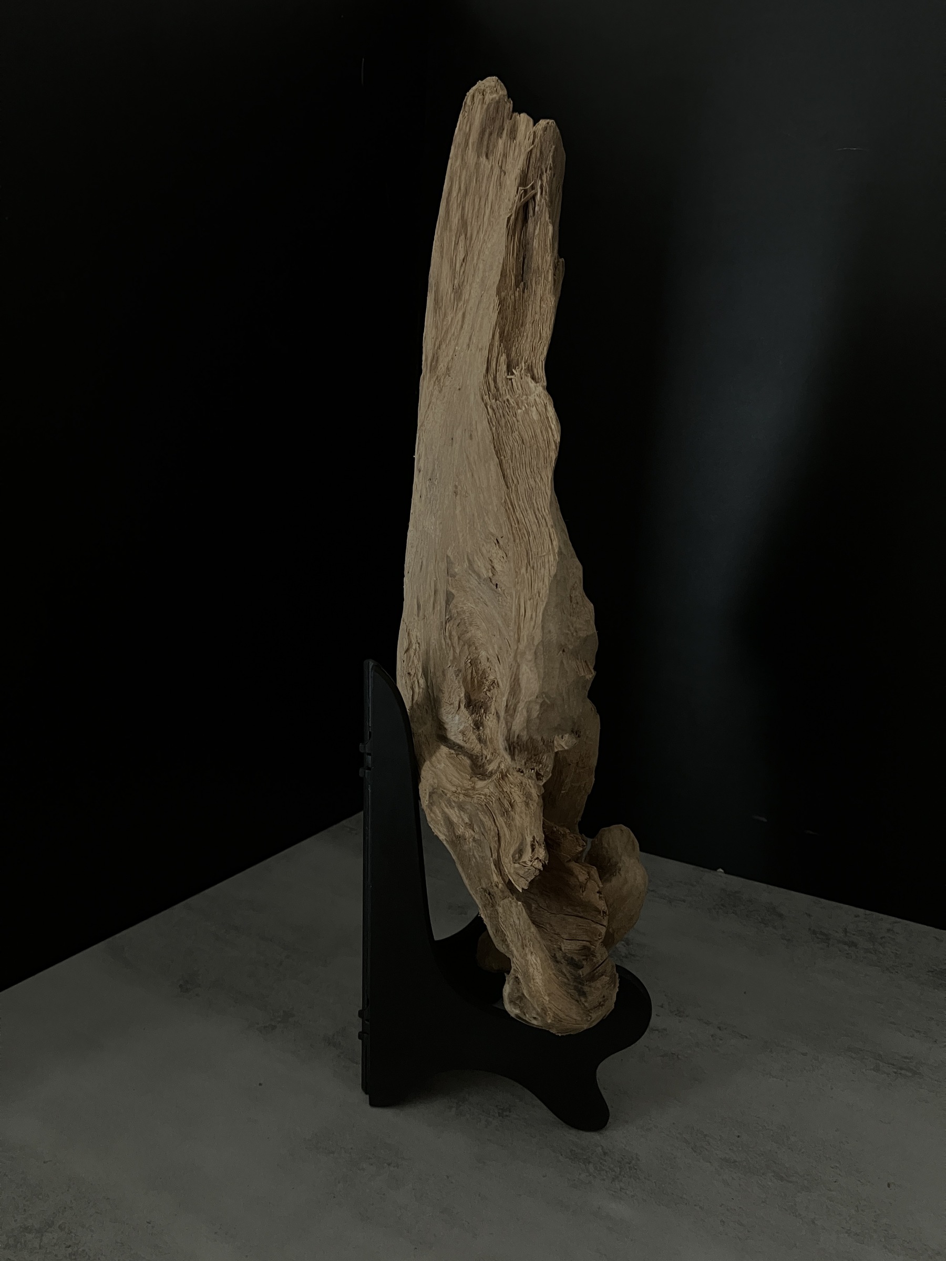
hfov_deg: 49.7
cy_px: 630
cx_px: 473
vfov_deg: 63.4
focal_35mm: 28
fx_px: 1020
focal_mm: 3.99
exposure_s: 1/23
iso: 640
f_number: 1.8
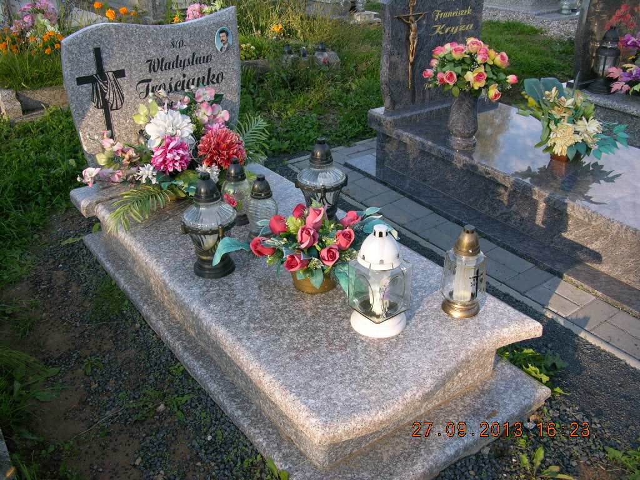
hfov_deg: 52.6
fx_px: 647
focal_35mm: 35
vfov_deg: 40.7
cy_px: 240
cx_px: 320
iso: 50
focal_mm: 8.9
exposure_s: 1/95.3
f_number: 4
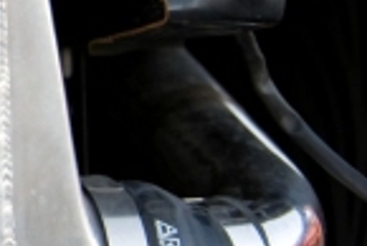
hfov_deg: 9.3
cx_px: -620
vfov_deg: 7.3
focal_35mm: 187
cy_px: -94
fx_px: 1908
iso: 200
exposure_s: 1/200
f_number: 2.8
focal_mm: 34
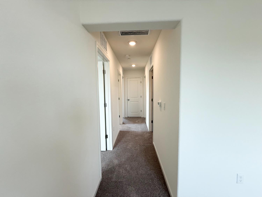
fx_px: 106
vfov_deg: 85.7
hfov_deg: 102.1
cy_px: 98
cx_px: 131
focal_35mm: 14
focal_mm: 2.22
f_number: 2.2
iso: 80
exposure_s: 1/120
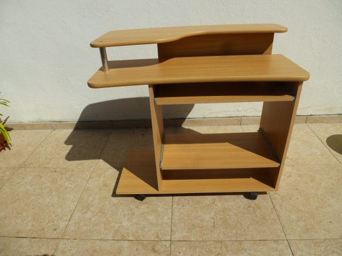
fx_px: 237
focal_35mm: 24
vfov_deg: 56.8
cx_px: 171
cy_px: 128
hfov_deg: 71.6
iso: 100
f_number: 4.5
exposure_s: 1/2000
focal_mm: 4.3
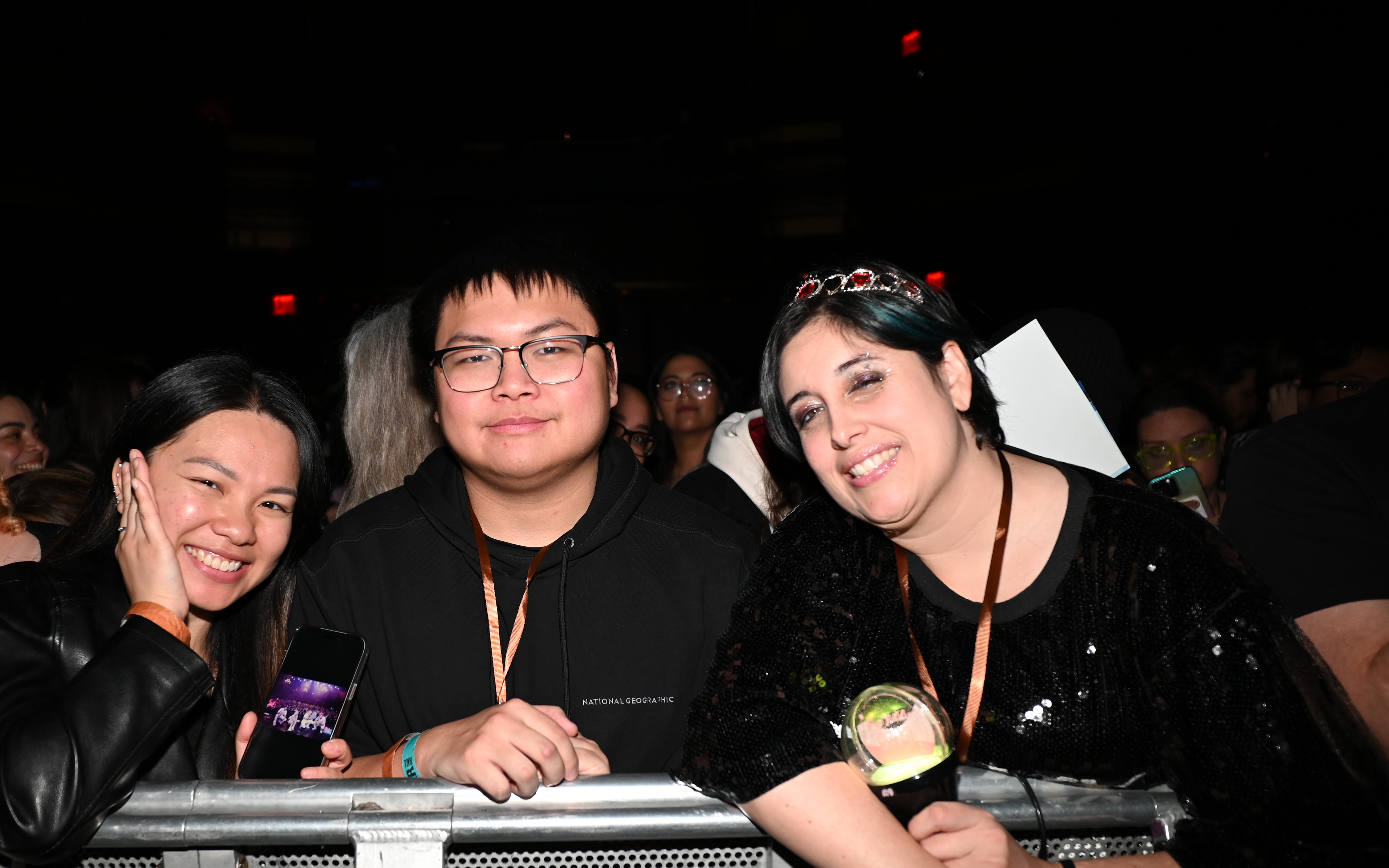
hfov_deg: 67.9
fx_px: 1022
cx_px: 577
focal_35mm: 27
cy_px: 554
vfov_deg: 45.5
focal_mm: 20
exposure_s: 1/200
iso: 320
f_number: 2.8
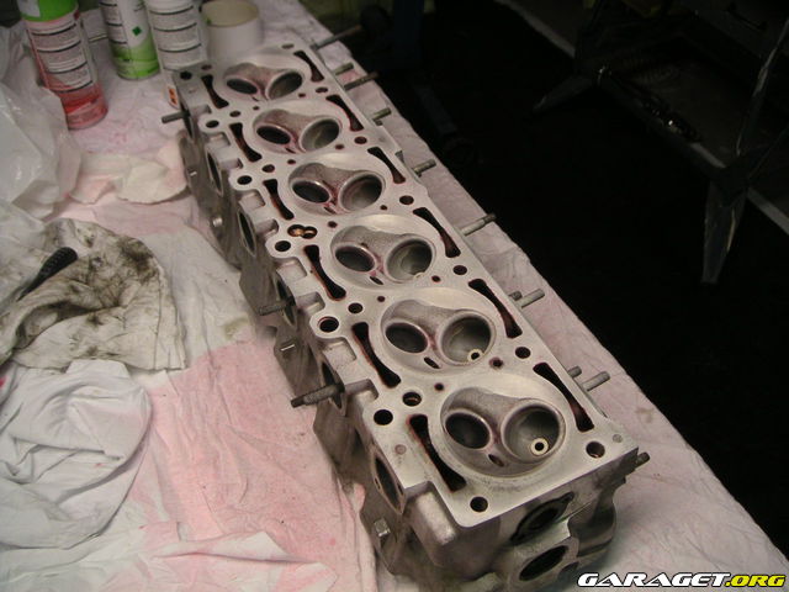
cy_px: 296
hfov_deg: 50.1
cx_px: 394
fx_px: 843
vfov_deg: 38.7
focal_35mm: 37
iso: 80
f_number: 2.8
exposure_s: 1/45
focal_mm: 5.7
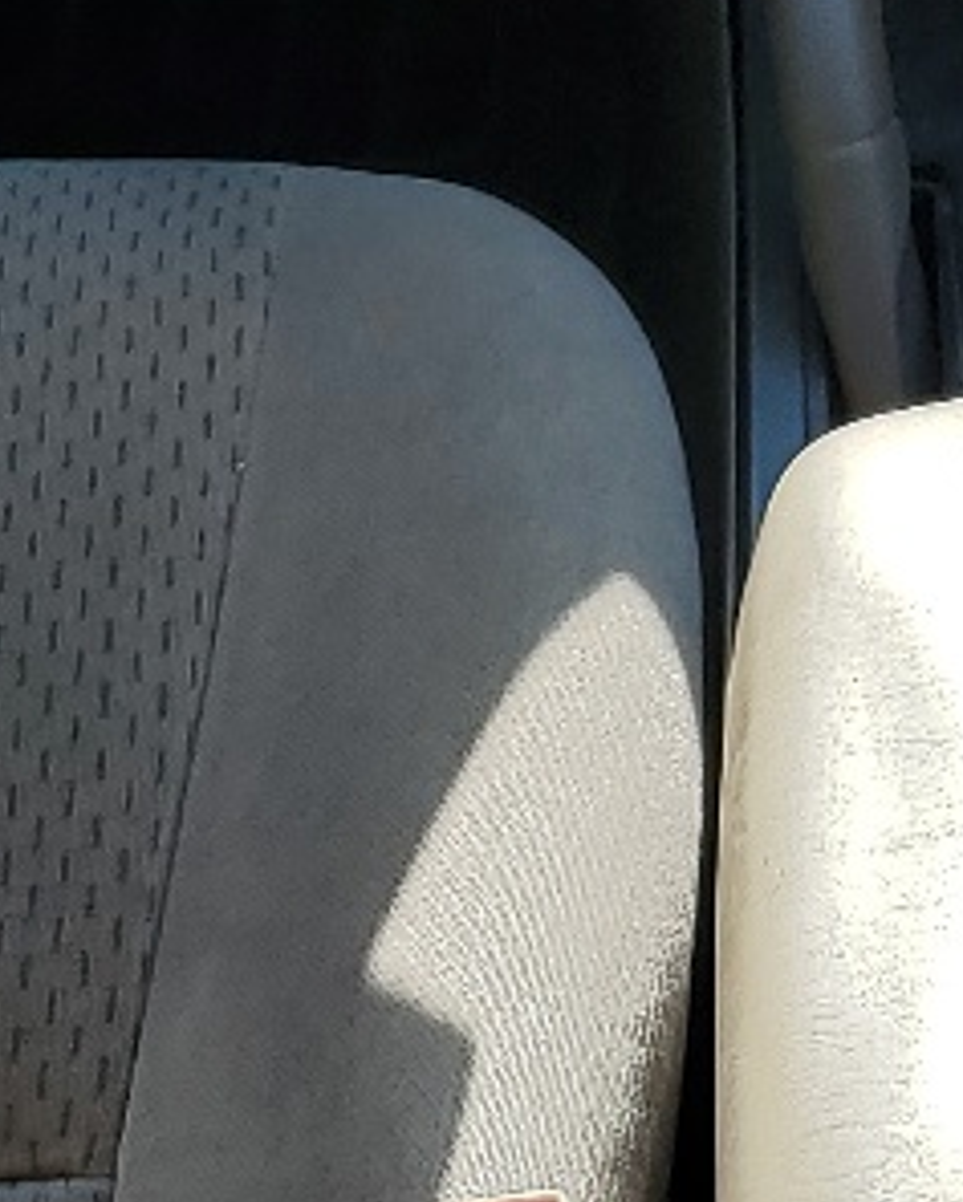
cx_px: 1134
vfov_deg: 13.7
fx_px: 4878
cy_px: -158
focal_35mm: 137
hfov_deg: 11.1
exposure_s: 1/1000
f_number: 1.5
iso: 50
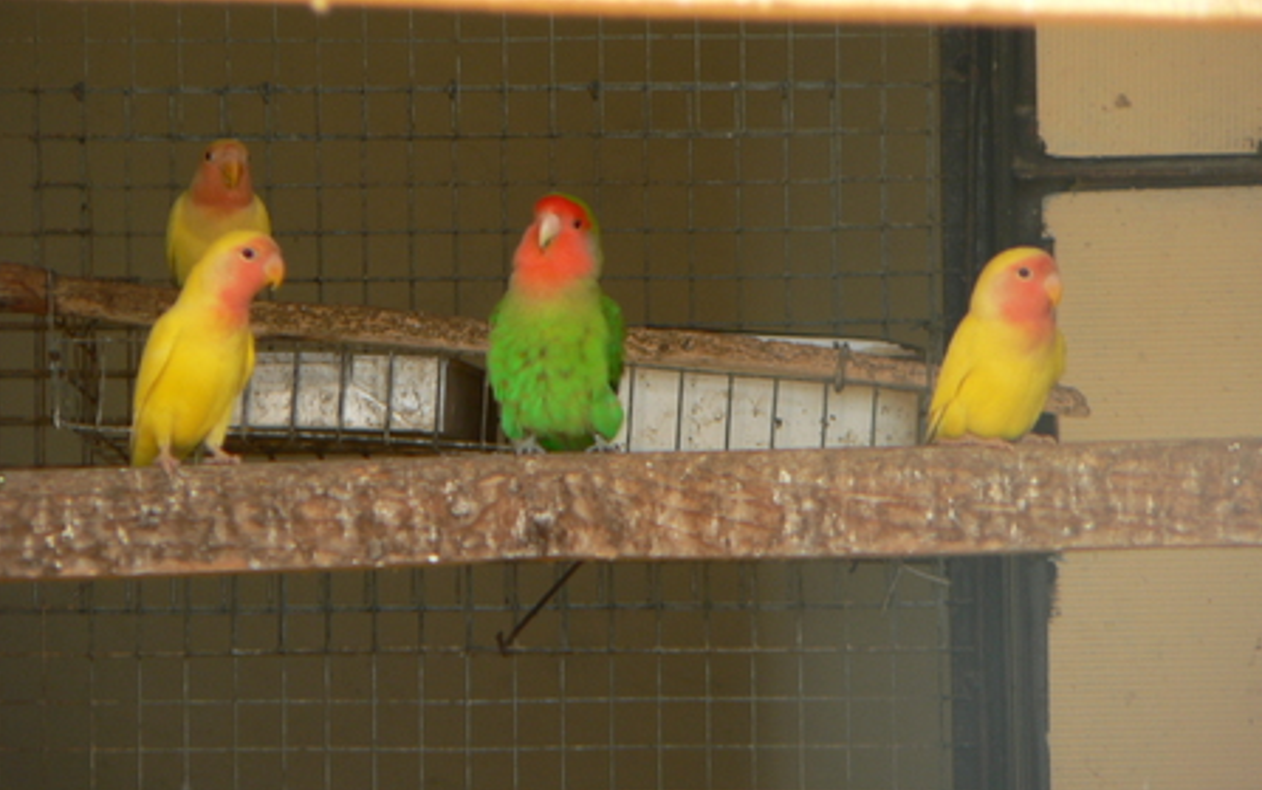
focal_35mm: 461
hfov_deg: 4.6
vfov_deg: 2.9
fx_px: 15865
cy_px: 381
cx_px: 630
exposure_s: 1/100
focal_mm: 72
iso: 80
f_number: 4
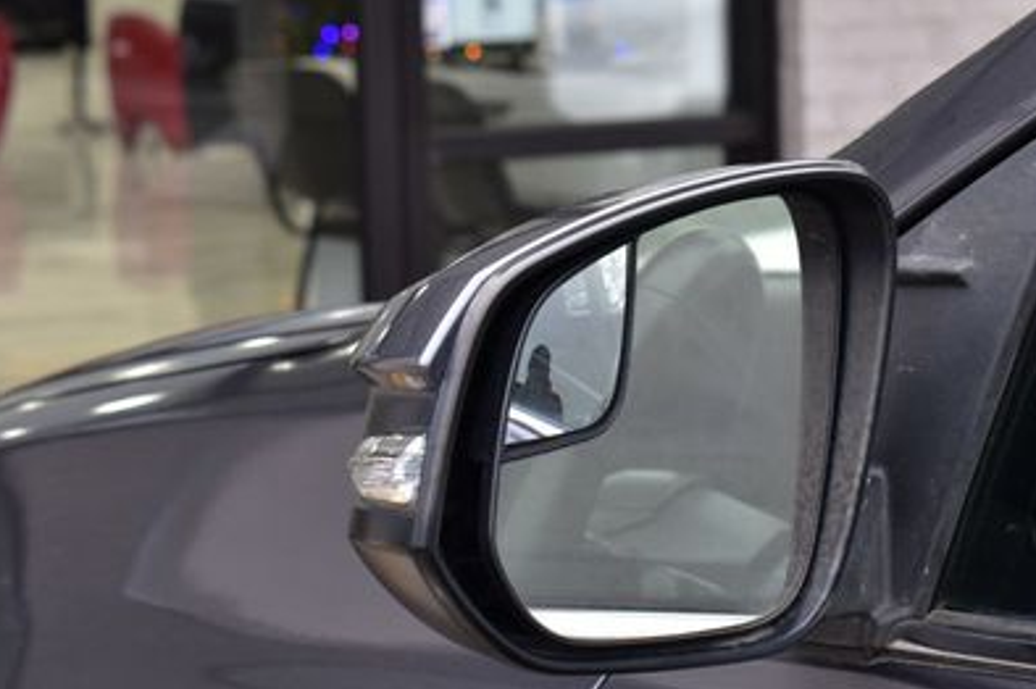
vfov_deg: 11.7
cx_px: 784
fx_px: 3364
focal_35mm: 117
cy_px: 387
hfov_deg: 17.4
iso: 400
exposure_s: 1/40
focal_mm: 48
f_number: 7.1
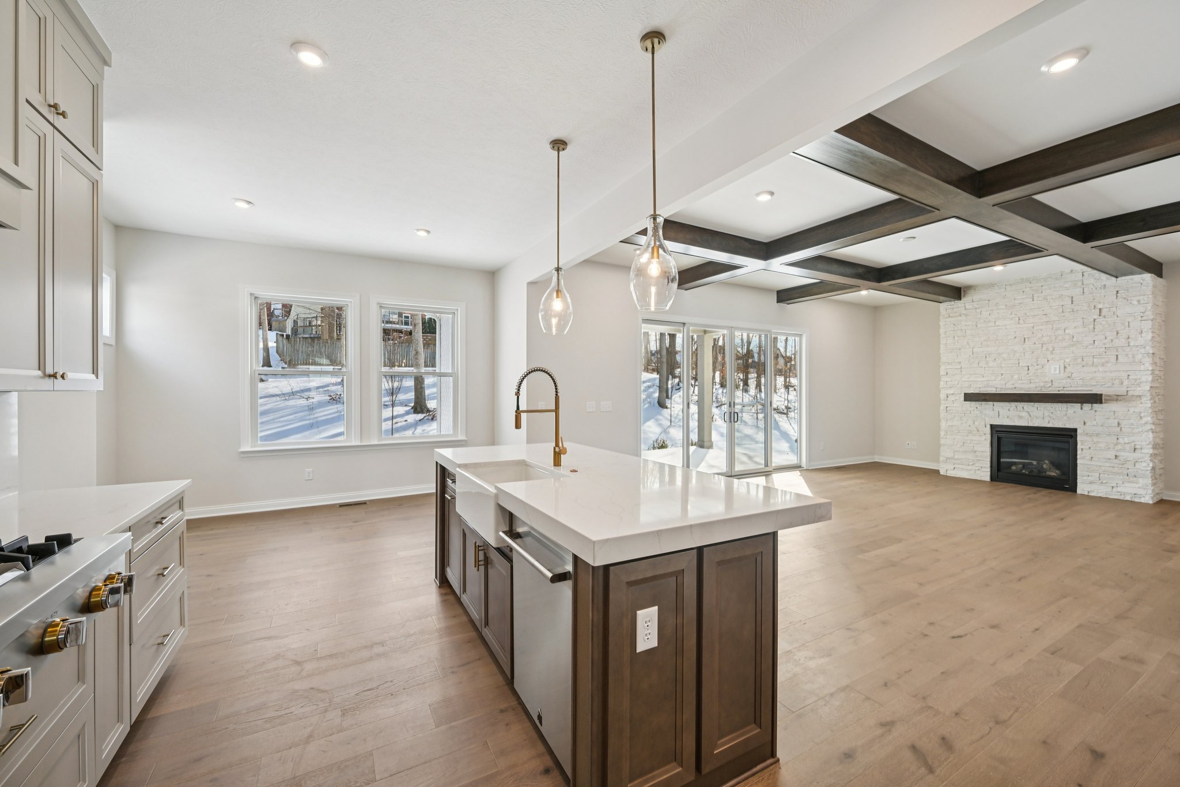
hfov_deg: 104.3
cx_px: 590
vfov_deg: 81.2
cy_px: 394
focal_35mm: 14
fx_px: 459
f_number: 8
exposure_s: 1/30
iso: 100
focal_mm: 14
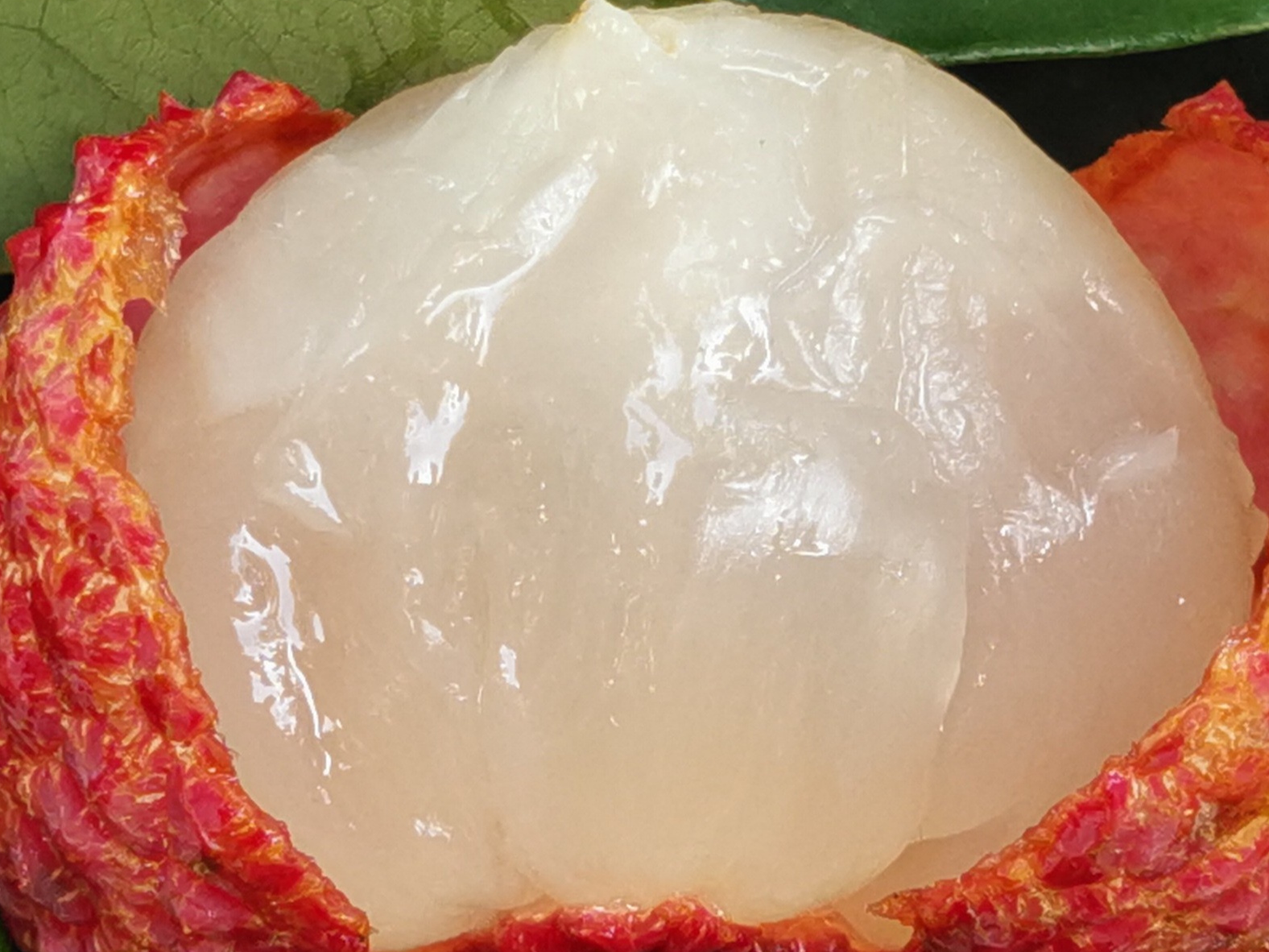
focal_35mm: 118
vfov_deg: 12.5
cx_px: 637
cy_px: 357
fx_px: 4326
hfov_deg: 16.7
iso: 100
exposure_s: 1/120
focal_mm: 4.66
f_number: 1.4
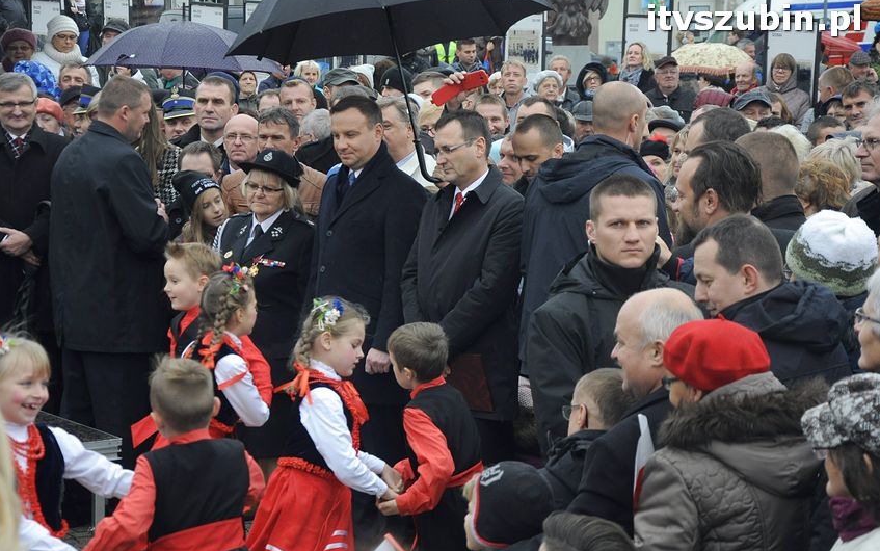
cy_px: 280
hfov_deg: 21.9
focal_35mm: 95
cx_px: 439
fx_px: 2279
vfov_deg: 13.8
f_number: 5.3
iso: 800
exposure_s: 1/320
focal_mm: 62
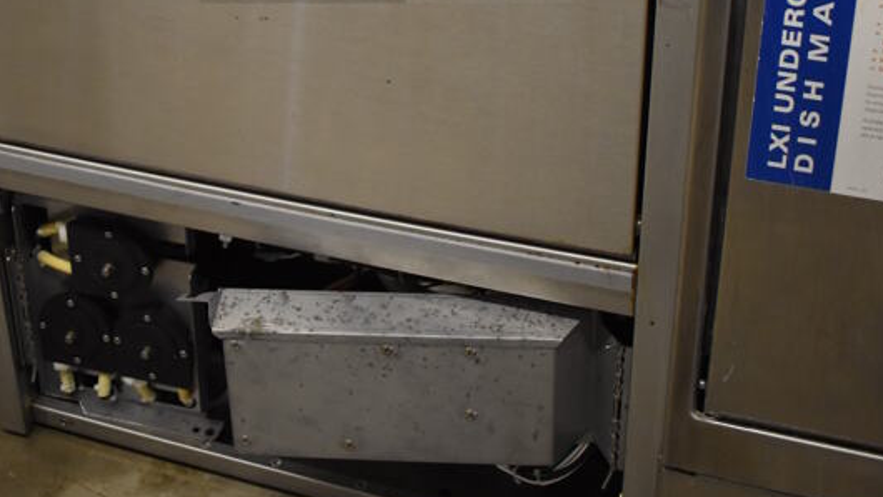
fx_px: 1332
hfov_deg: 36.6
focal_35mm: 57
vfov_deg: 19.9
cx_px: 387
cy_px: -84
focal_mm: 21
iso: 1600
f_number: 3.8
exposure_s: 1/125
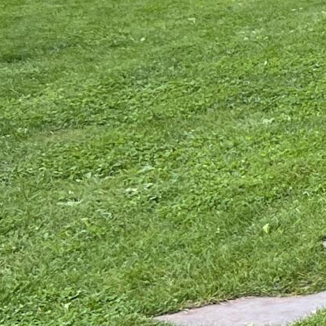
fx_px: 1779
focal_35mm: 167
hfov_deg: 8.5
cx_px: 1037
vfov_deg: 10.4
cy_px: 77
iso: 40
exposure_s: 1/212
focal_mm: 5.7
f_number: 1.5
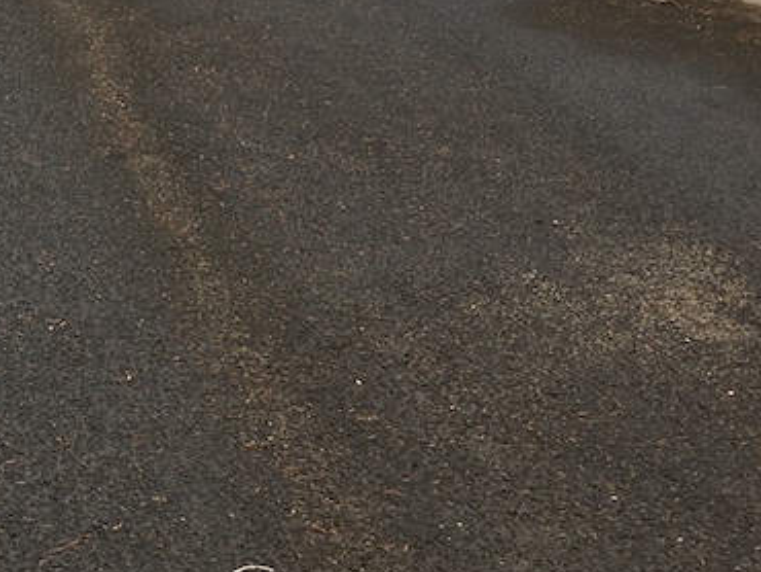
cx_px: 6
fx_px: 2068
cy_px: 76
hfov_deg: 20.2
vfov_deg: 15.6
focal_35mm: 94
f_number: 2.2
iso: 25
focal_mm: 4.15
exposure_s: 1/179
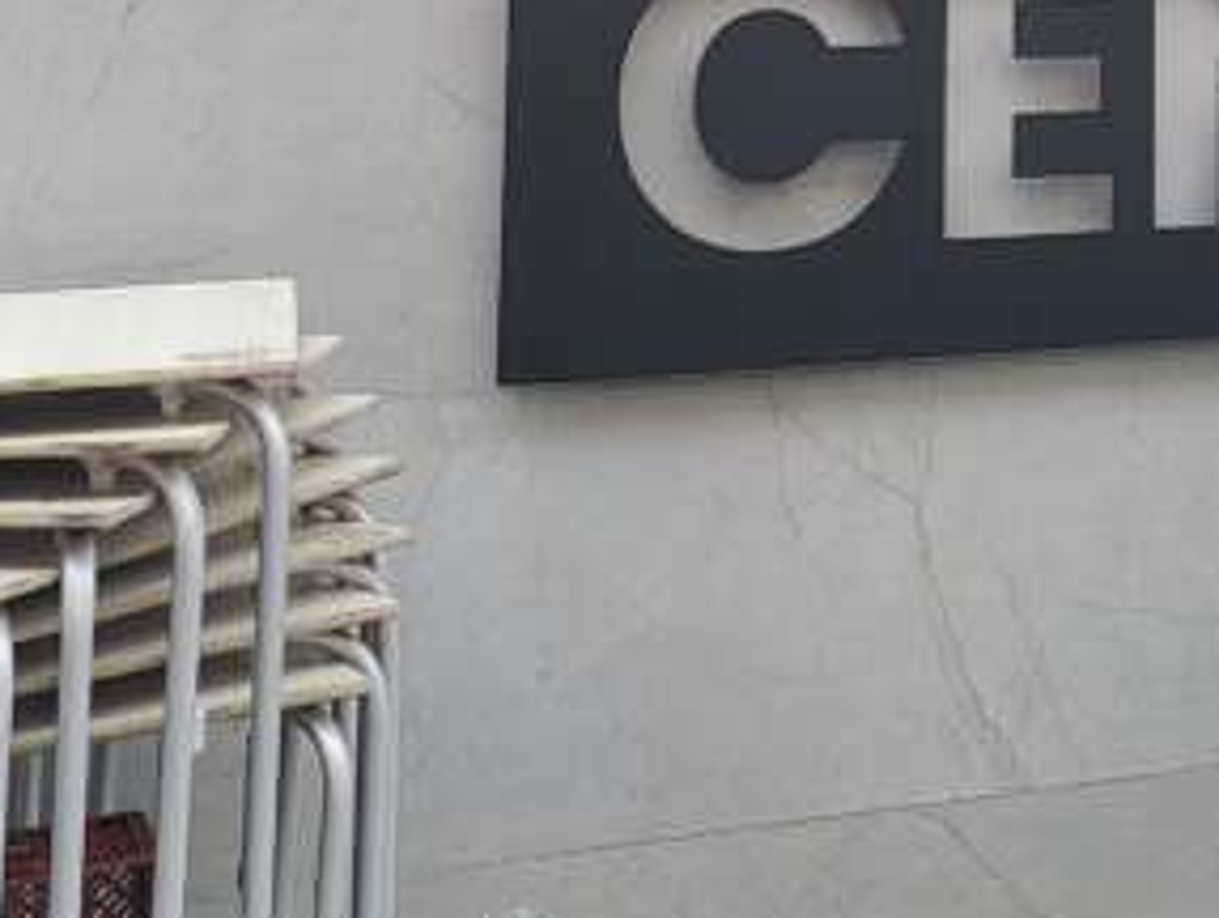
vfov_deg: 15.7
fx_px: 2997
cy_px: -555
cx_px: 1325
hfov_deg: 21.8
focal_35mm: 85
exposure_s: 1/87
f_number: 1.8
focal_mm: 6.06
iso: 100
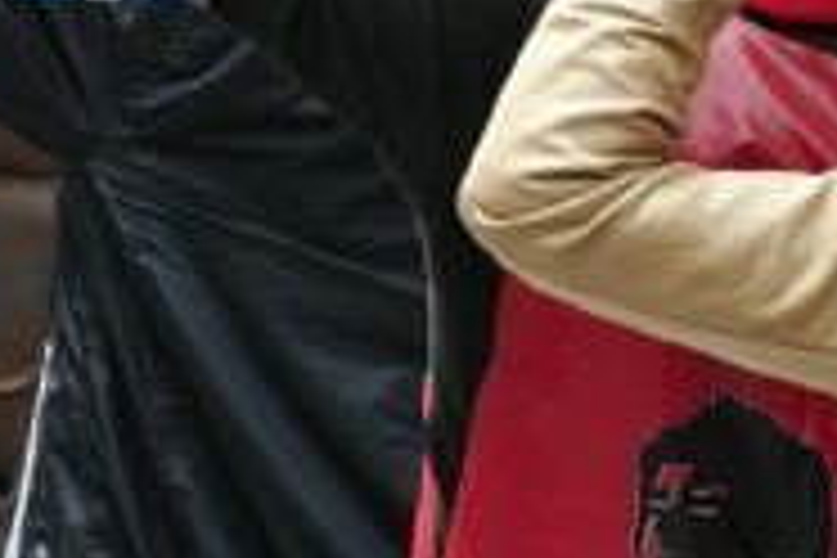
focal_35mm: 742
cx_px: 518
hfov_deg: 2.8
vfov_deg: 1.9
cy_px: 148
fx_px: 17250
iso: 200
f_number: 5.6
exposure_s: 1/320
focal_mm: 90
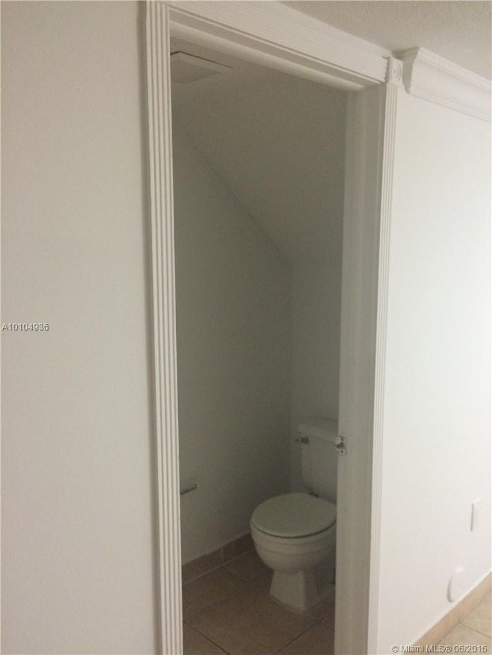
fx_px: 550
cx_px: 246
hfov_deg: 48.2
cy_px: 328
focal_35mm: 29
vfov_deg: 61.7
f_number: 2.2
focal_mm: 4.15
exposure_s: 1/30
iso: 250
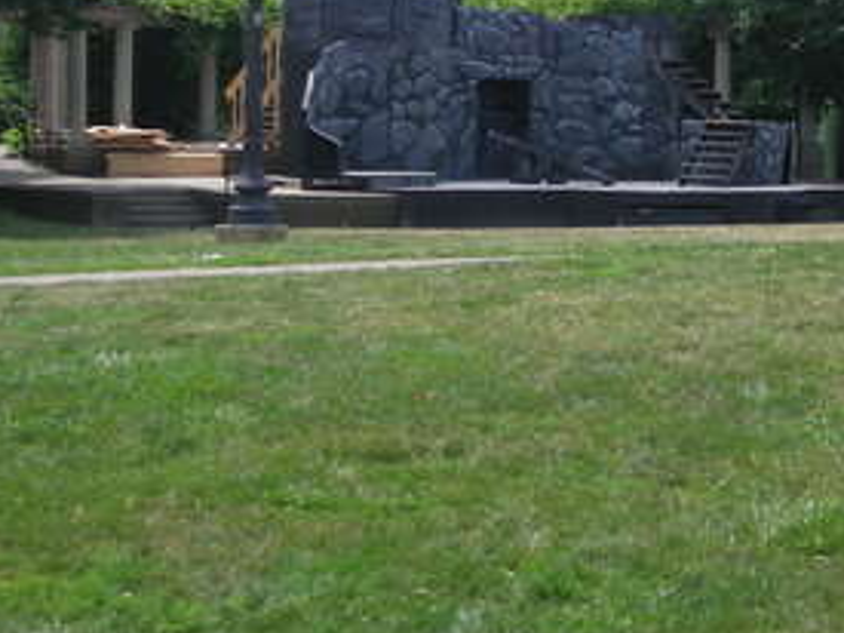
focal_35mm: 102
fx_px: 2486
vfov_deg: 14.3
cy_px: 18
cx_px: 608
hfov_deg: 19.2
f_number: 5.7
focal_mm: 5.7
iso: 50
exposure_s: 1/176
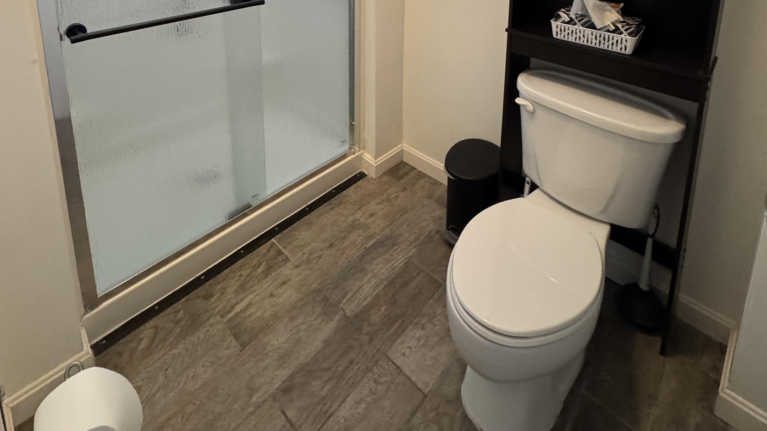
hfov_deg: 83.8
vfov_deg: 43.1
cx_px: 387
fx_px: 427
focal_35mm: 21
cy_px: -31
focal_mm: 2.22
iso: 320
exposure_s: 1/120
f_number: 2.2
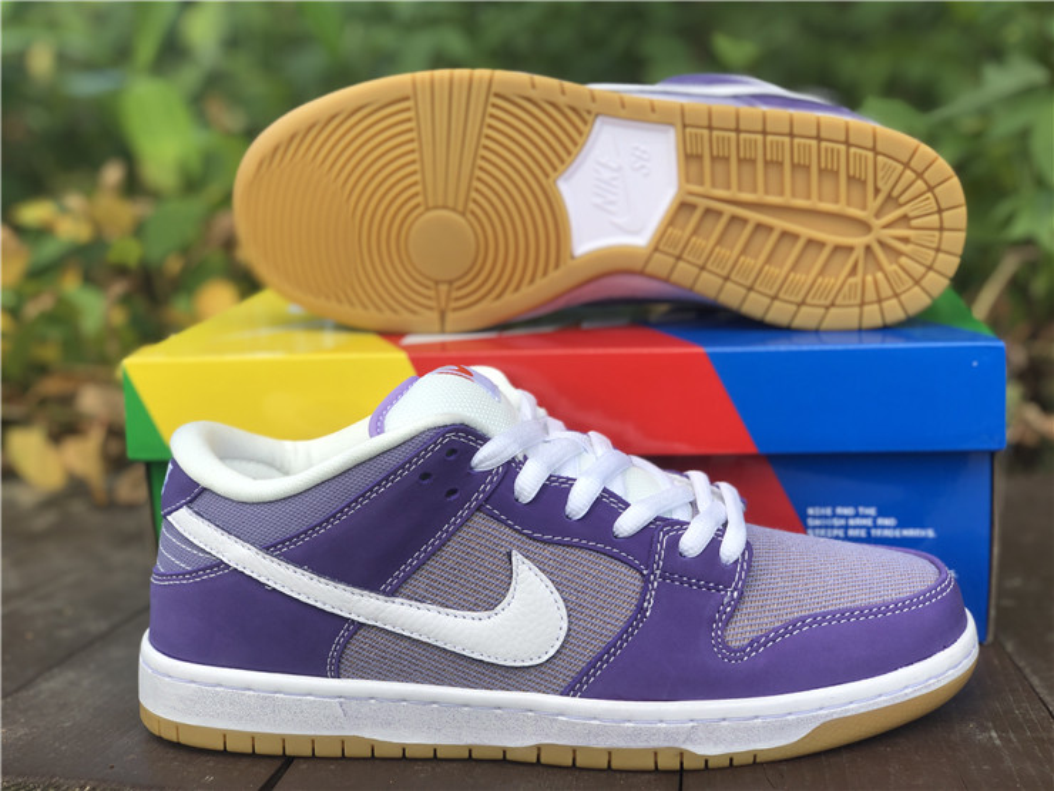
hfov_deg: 36.8
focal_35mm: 52
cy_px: 396
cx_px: 527
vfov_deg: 28.0
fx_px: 1583
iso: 16
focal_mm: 6
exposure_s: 1/129
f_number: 2.4
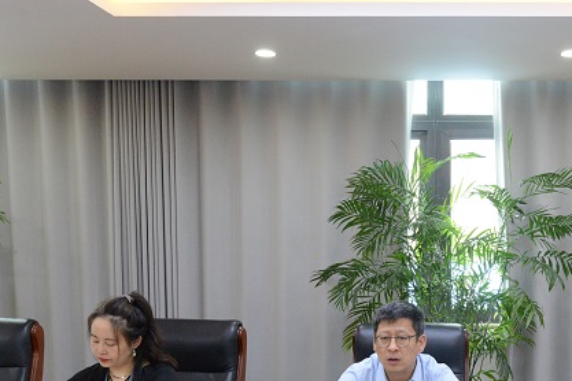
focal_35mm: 46
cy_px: 306
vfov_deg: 28.6
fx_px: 731
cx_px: 447
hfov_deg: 41.2
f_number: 6.3
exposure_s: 1/160
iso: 5000
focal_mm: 24
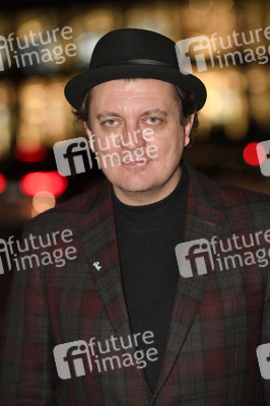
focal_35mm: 140
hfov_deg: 9.8
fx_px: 1578
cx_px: 135
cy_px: 203
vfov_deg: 14.7
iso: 640
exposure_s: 1/160
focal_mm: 140
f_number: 3.5
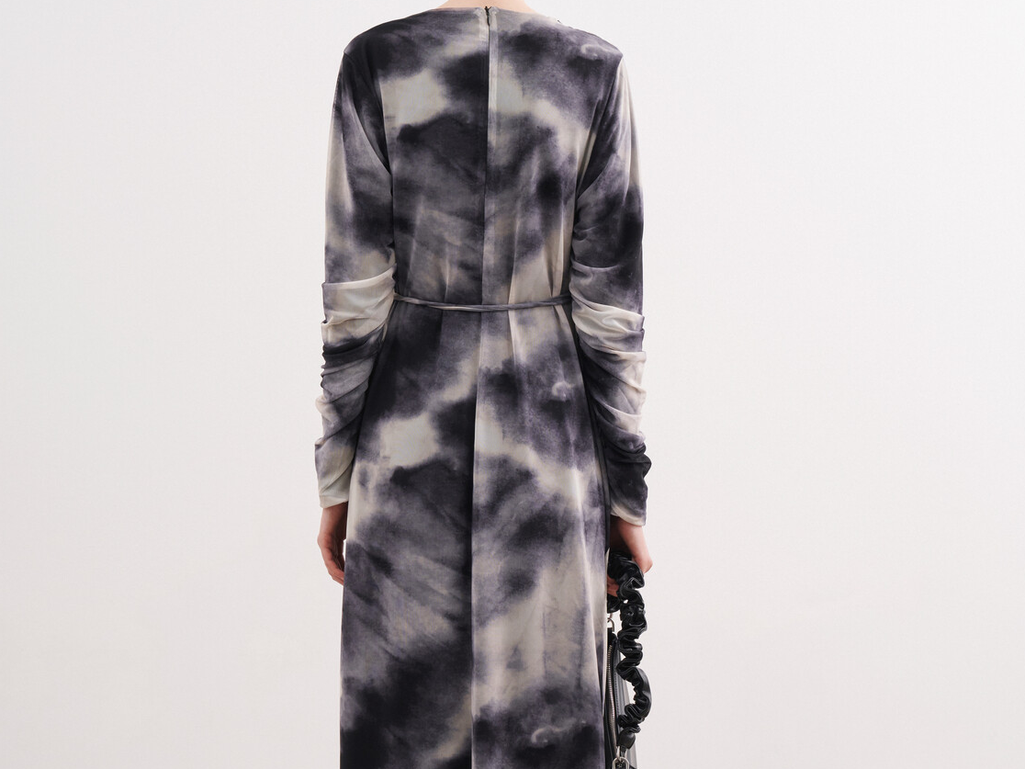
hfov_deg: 25.7
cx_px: 495
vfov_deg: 19.4
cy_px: 475
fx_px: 2250
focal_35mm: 76
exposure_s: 1/160
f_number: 11
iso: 400
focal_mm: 49
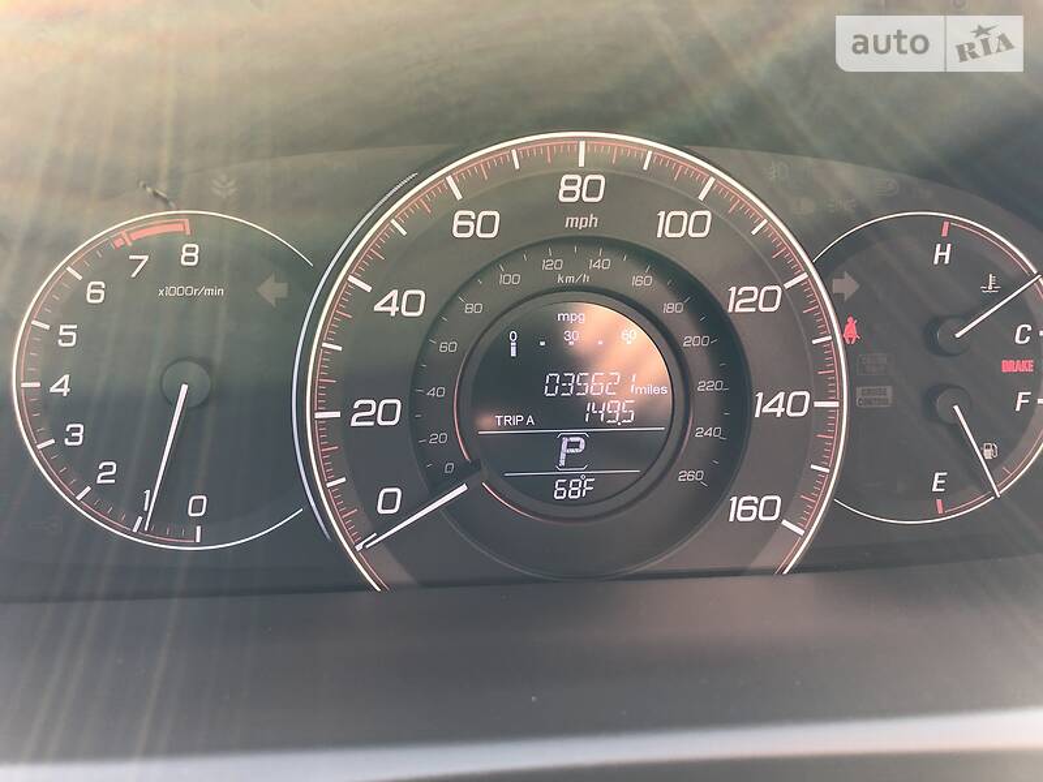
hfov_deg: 63.4
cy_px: 391
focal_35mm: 28
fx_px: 844
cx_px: 522
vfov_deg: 49.7
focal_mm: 4
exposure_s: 1/40
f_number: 1.8
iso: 32
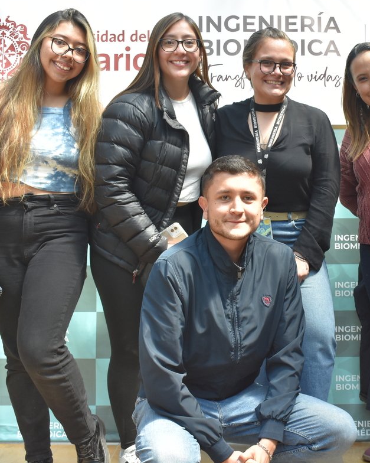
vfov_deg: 33.6
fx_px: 767
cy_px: 228
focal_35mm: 56
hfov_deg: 26.6
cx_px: 297
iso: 800
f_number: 8
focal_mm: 26
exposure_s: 1/250
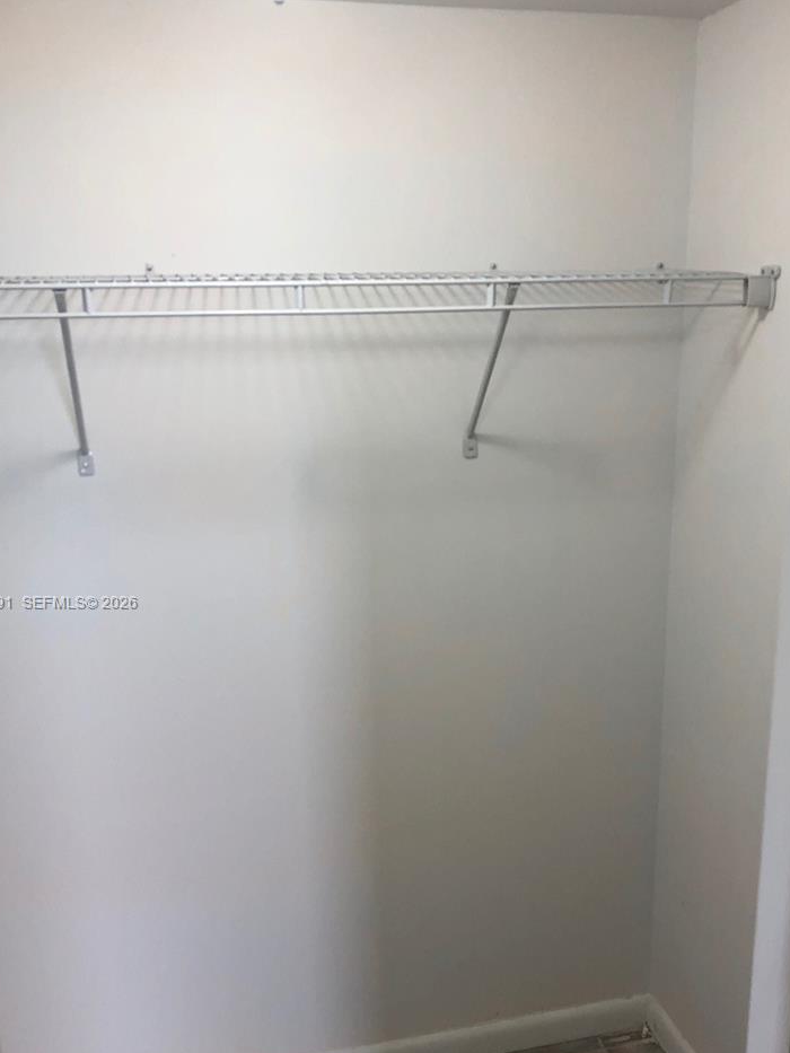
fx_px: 1095
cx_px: 436
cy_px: 604
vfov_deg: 51.2
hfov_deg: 39.6
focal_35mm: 36
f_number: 1.8
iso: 64
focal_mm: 3.99
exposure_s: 1/120
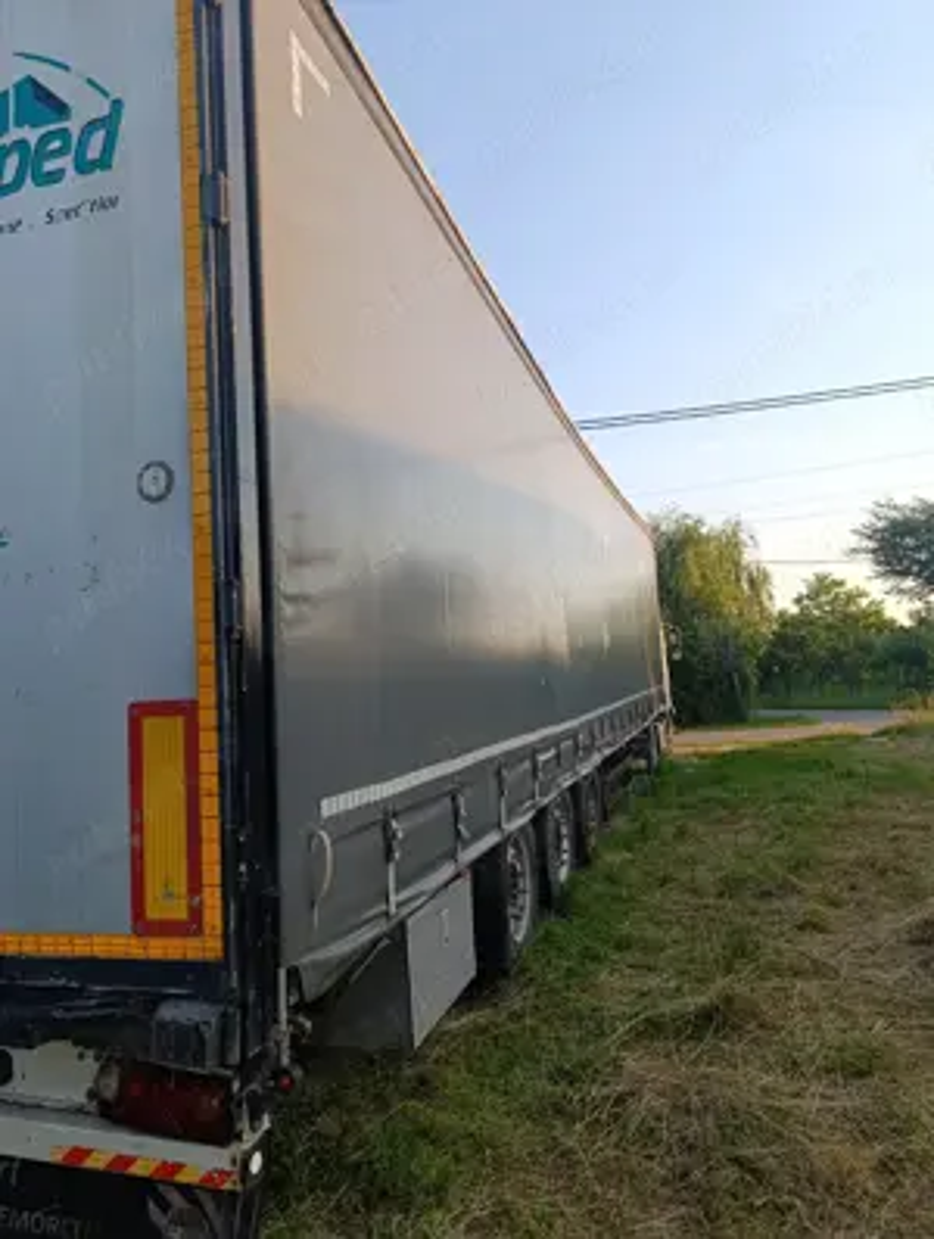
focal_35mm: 23
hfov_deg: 59.0
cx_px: 467
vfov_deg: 73.8
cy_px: 620
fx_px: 825
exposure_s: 1/110
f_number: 1.6
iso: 50
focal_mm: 6.14
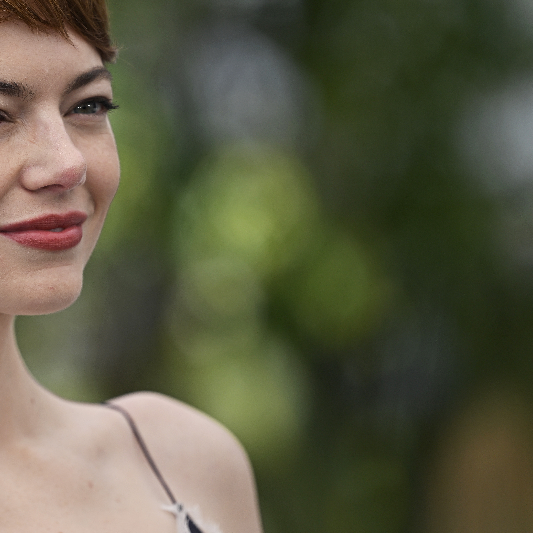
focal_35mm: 707
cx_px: -6
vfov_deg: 2.5
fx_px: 12316
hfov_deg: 2.5
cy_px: 210
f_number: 2.8
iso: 200
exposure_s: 1/3200
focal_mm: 400
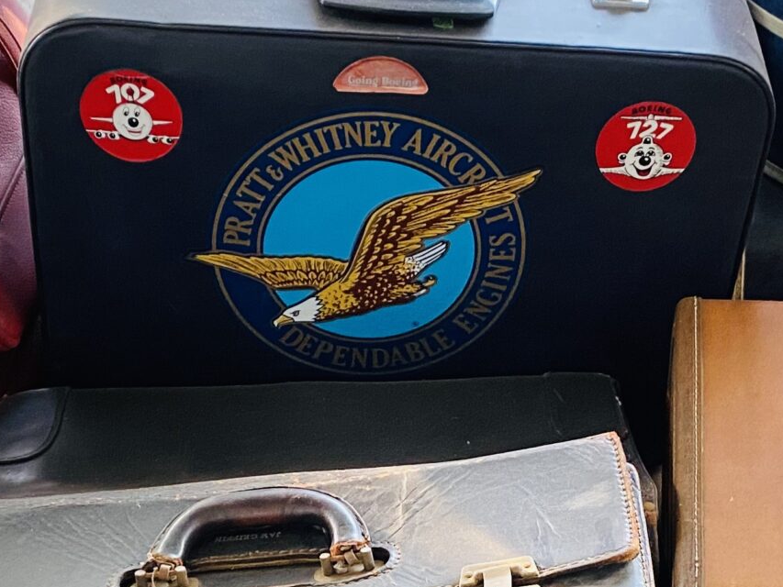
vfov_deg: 18.5
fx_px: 1765
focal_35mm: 78
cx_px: 404
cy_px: 557
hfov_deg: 25.0
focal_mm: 4.25
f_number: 1.8
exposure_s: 1/60
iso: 250
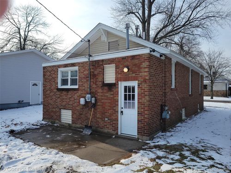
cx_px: 116
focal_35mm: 26
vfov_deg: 53.1
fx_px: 174
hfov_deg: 67.3
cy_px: 86
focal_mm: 5.4
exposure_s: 1/2969
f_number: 1.8
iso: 40
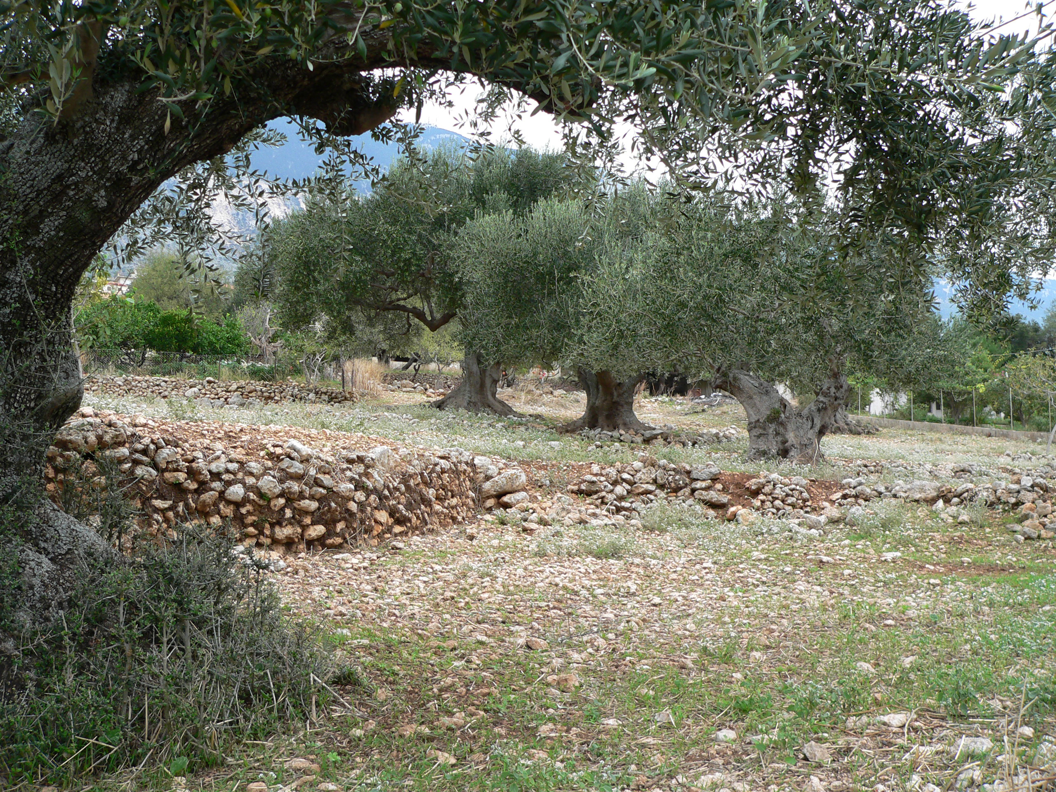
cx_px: 528
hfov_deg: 51.4
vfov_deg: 39.7
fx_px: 1098
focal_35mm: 36
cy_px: 396
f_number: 2.8
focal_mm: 6
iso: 80
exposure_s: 1/100
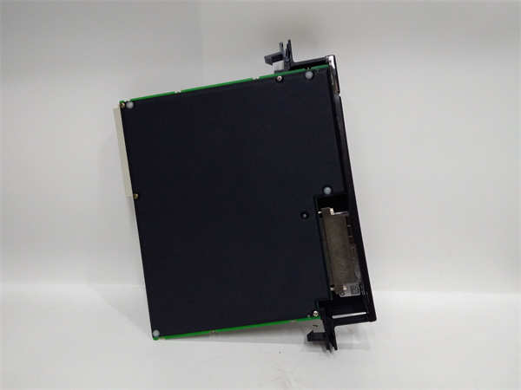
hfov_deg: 65.3
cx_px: 260
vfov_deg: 51.4
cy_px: 195
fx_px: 406
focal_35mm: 27
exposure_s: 1/33
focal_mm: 3.79
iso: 331
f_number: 2
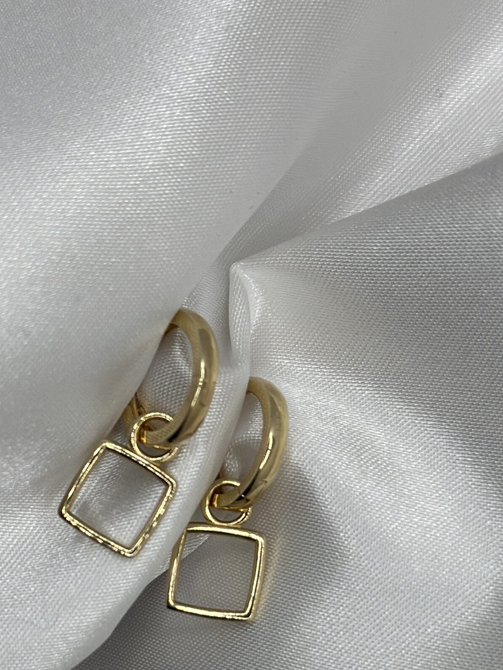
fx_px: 1492
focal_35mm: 77
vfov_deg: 25.1
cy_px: 474
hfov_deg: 19.1
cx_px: 162
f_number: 1.78
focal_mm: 6.86
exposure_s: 1/2732
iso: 80
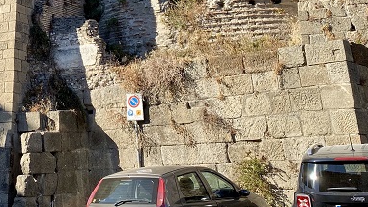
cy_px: -42
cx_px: 24
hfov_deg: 29.9
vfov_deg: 17.2
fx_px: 654
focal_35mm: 67
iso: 32
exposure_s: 1/1063
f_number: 1.8
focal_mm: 4.25
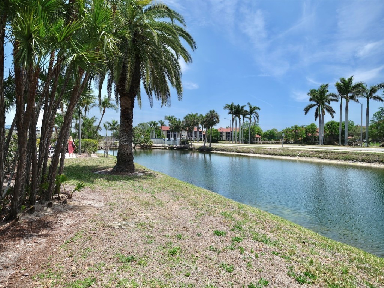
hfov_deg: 84.7
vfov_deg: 68.7
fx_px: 211
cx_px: 192
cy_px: 144
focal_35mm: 19
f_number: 4
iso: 250
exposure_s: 1/1600
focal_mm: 24.5
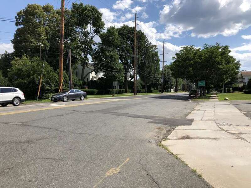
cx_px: 126
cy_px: 94
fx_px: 203
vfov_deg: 49.7
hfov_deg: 63.4
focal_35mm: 28
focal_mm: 4
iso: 20
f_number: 1.8
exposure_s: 1/1946
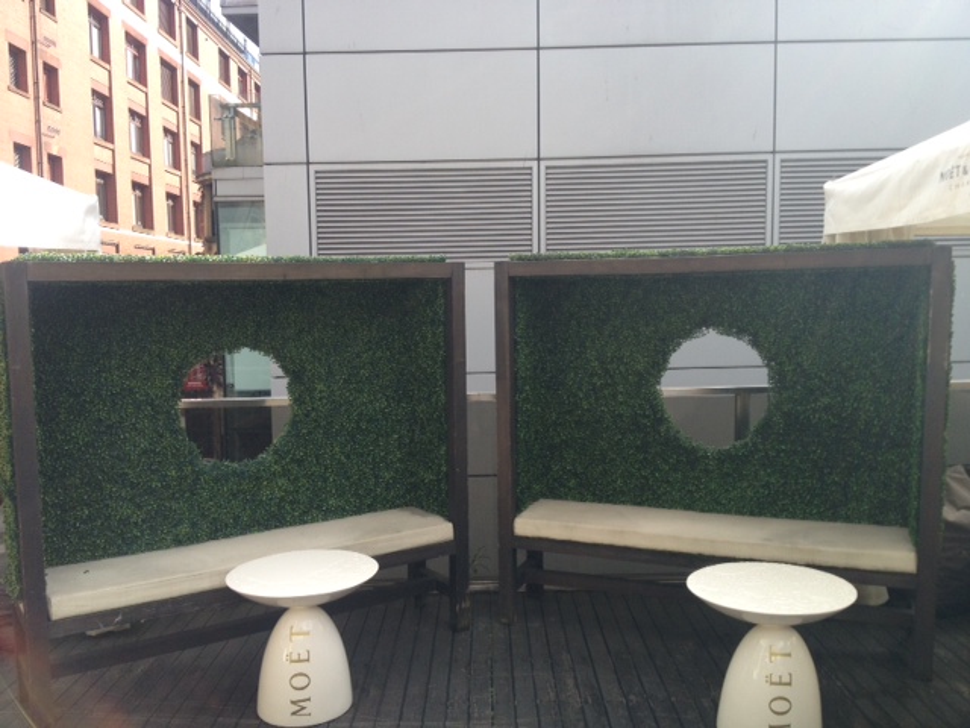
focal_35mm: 35
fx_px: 981
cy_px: 364
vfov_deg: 40.7
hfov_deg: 52.6
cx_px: 485
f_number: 2.4
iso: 64
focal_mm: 4.28
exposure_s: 1/575
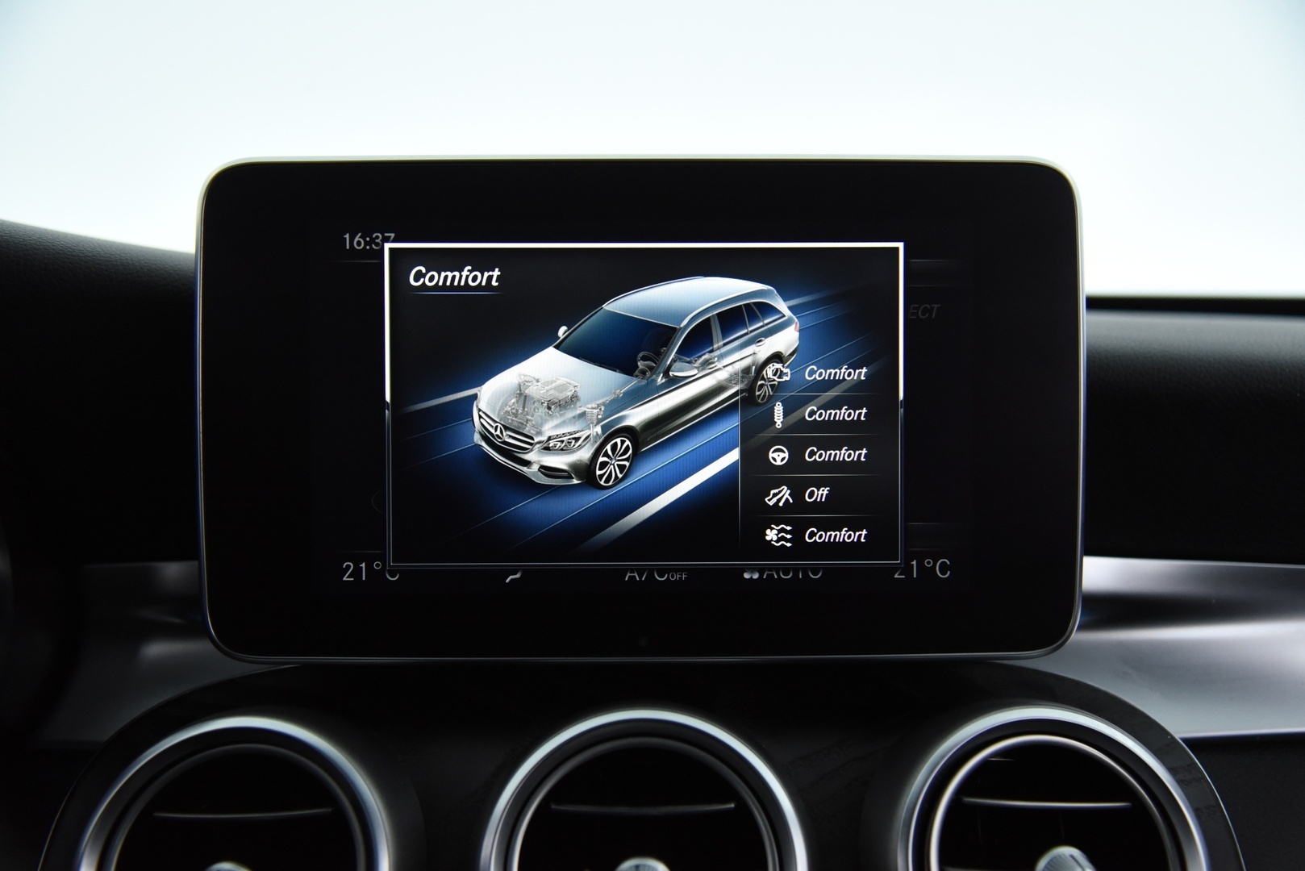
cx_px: 652
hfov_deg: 44.5
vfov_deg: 30.5
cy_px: 436
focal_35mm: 44
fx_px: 1595
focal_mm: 44
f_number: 4
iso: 4000
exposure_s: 1/80
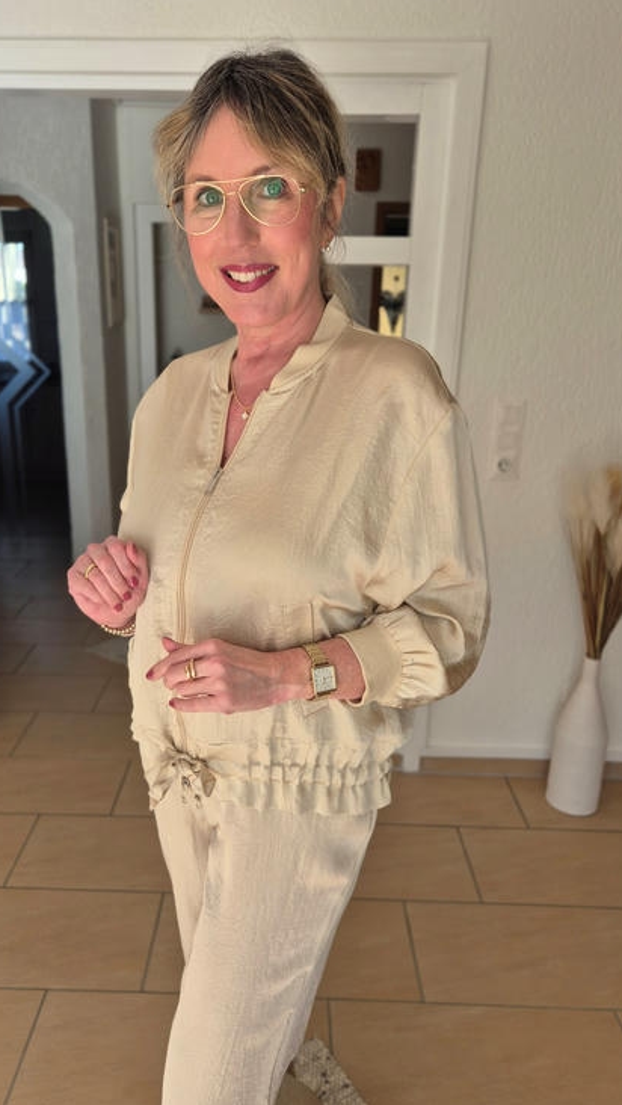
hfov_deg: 44.3
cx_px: 264
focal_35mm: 26
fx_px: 762
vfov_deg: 71.9
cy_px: 562
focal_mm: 5.4
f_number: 1.8
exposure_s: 1/122
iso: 25
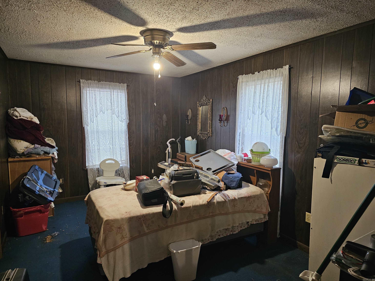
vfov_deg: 58.9
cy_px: 140
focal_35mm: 23
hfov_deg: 73.9
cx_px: 188
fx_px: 249
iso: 640
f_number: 1.7
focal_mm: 6.3
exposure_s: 1/60
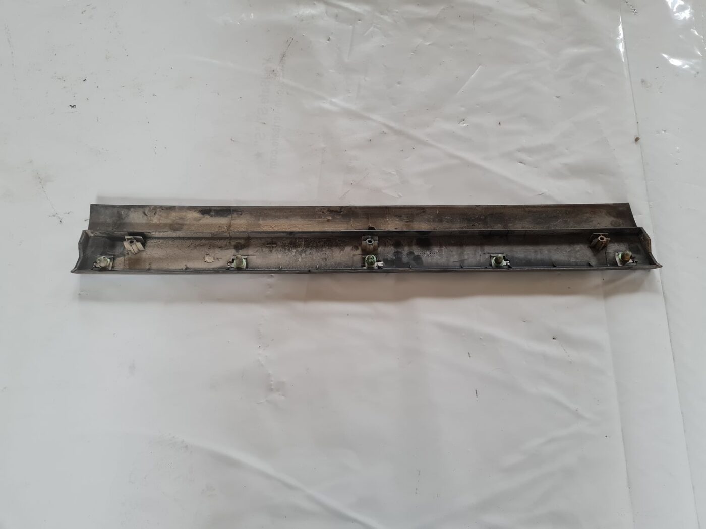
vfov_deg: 53.1
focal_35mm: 26
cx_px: 353
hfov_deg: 67.3
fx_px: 530
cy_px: 264
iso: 200
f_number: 1.8
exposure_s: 1/100
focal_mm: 5.4
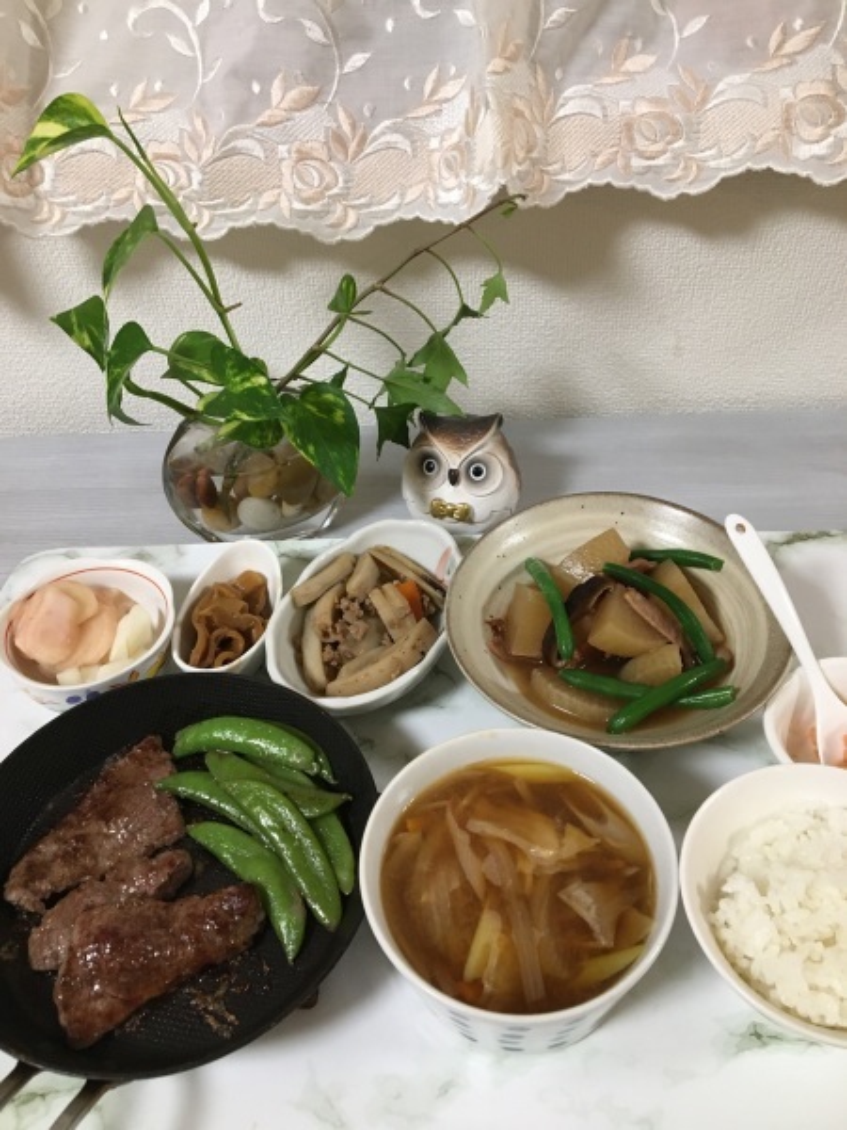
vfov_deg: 61.7
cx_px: 424
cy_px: 565
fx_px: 946
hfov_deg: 48.2
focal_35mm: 29
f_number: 2.2
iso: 160
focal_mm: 4.15
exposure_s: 1/30
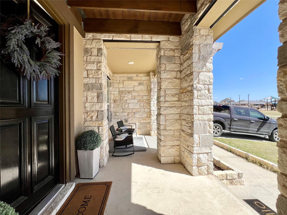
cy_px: 108
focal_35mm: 13
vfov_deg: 89.9
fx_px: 108
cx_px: 144
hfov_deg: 106.2
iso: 32
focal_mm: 1.57
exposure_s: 1/935
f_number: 1.8
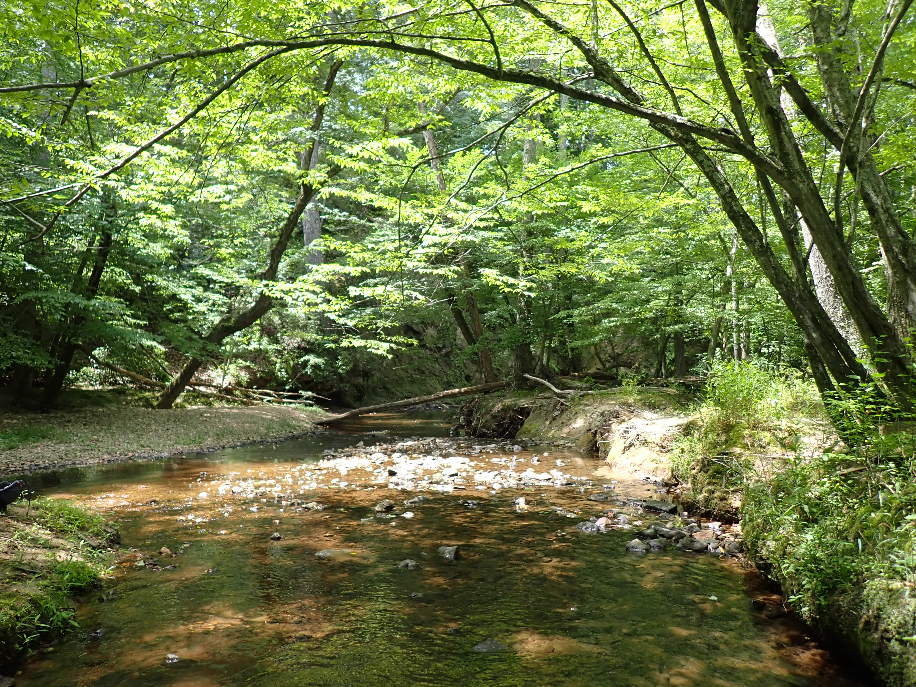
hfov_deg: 69.4
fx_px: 662
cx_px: 458
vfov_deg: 54.9
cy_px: 344
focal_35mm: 25
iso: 100
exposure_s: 1/250
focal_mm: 4.5
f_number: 2
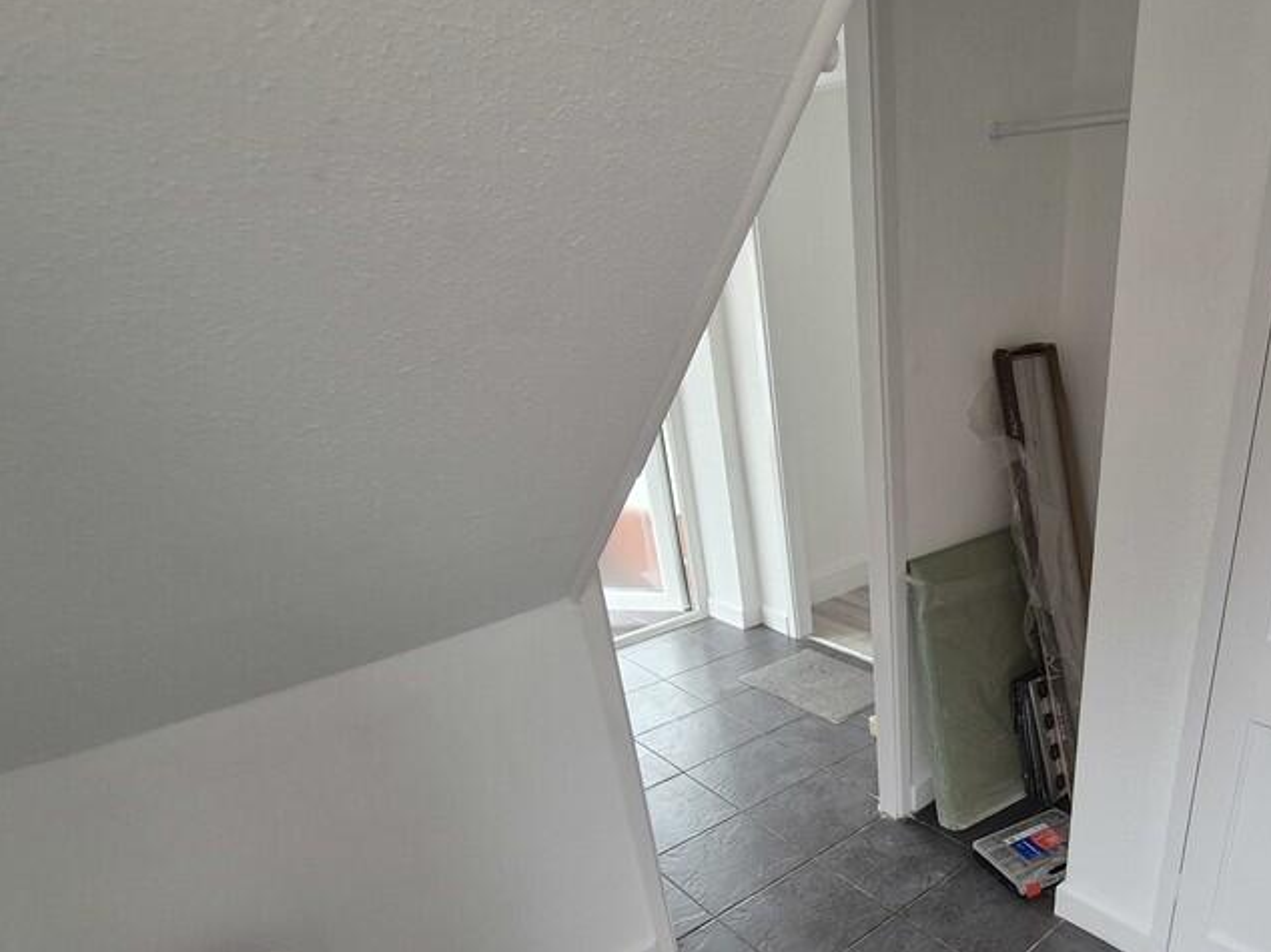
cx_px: 912
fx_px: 771
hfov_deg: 74.8
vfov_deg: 60.0
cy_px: 713
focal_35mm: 21
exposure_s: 1/50
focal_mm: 2.2
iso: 160
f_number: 2.2
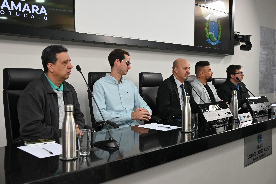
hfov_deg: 51.9
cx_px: 138
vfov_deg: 36.0
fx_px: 284
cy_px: 92
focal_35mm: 37
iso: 800
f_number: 5
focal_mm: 37
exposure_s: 1/125
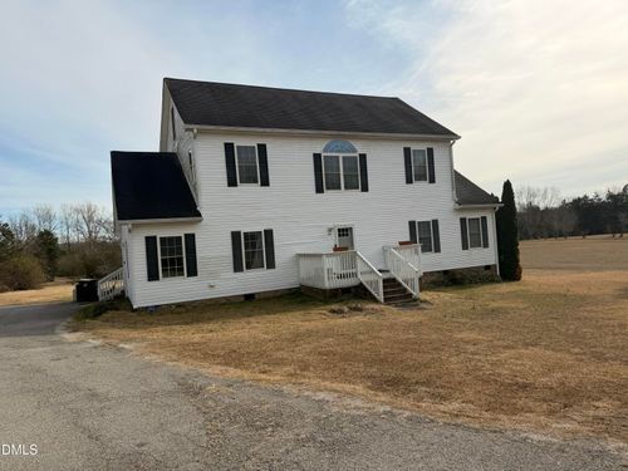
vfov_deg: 56.8
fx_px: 435
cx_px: 314
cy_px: 236
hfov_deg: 71.6
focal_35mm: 24
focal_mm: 6.76
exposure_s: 1/5714
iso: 80
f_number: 1.78
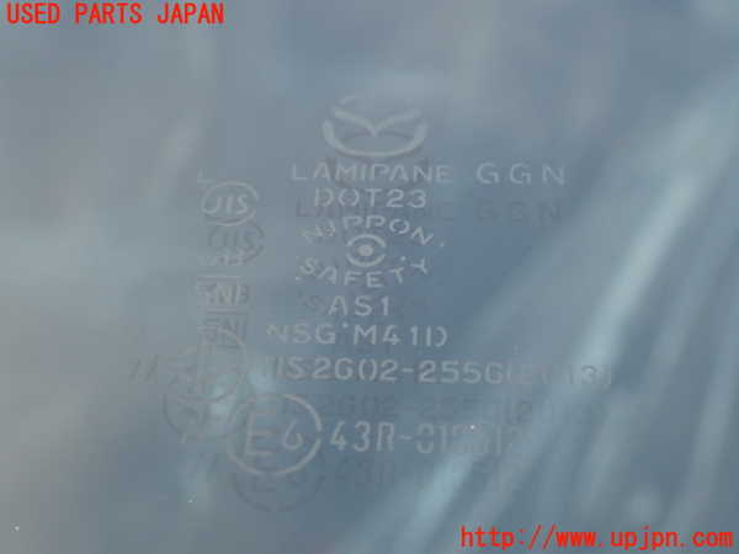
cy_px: 277
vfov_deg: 19.1
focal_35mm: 77
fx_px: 1644
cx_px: 370
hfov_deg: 25.3
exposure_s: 1/80
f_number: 4.1
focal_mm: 13.65
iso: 200
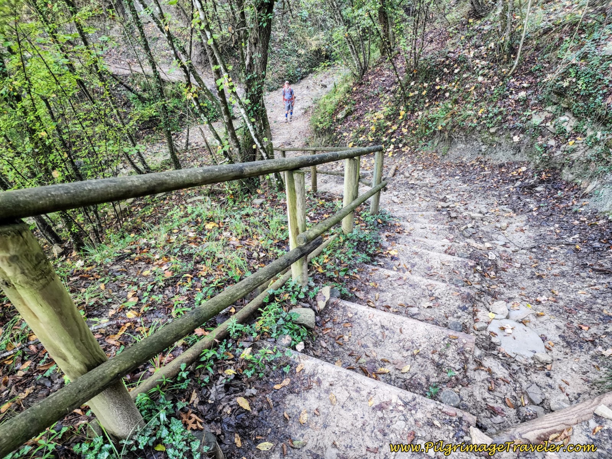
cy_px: 230
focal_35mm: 23
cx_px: 306
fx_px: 407
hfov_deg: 73.9
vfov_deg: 58.9
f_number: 1.8
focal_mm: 6.4
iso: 800
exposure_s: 1/60
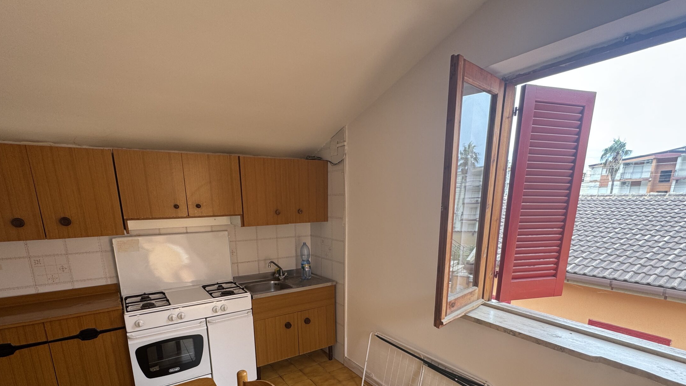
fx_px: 327
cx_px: 336
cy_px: 278
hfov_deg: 92.7
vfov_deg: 58.6
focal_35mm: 18
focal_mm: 2.22
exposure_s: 1/99
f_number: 2.2
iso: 64
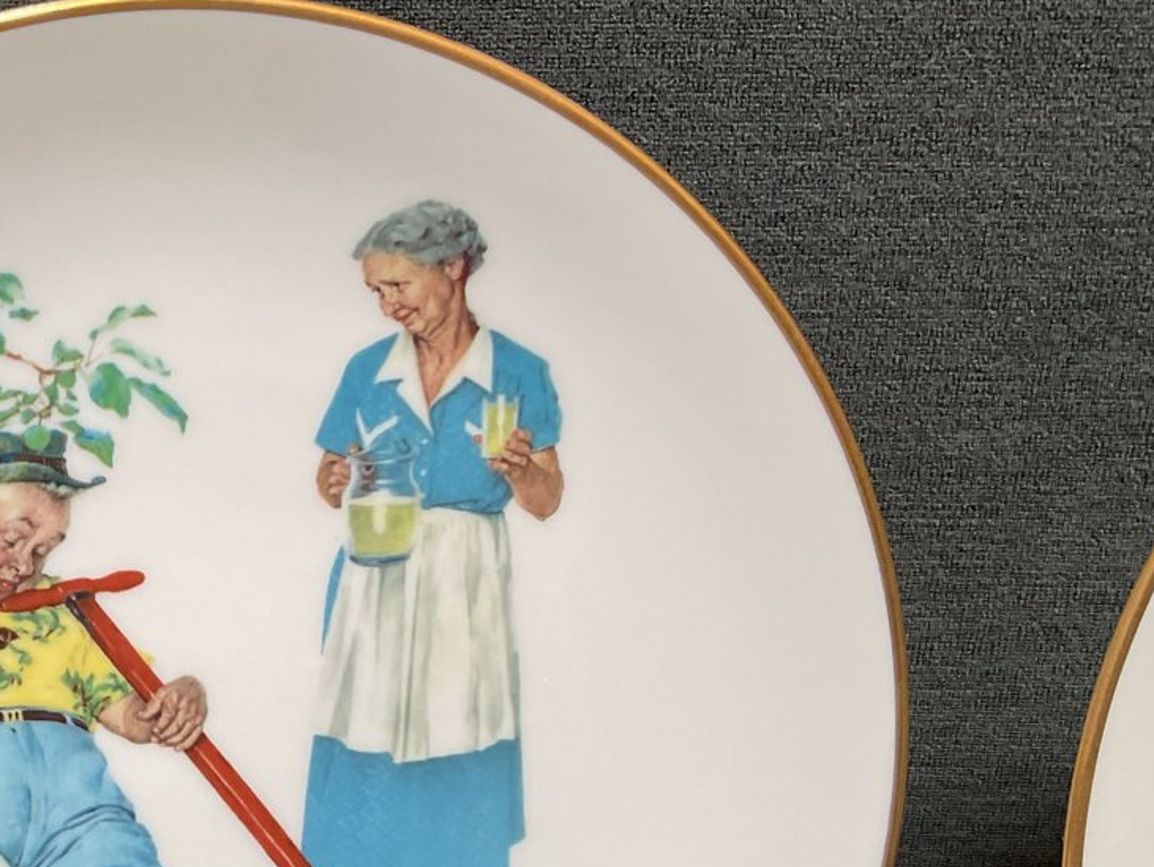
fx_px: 2001
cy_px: 764
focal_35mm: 60
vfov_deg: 23.8
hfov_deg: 30.9
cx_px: 138
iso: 50
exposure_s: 1/100
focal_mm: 3
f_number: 1.8
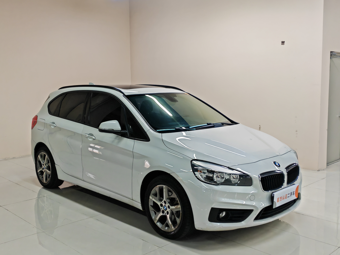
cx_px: 170
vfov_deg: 37.7
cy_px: 128
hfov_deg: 49.0
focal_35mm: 38
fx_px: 373
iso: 320
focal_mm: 5.52
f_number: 1.9
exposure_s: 1/100
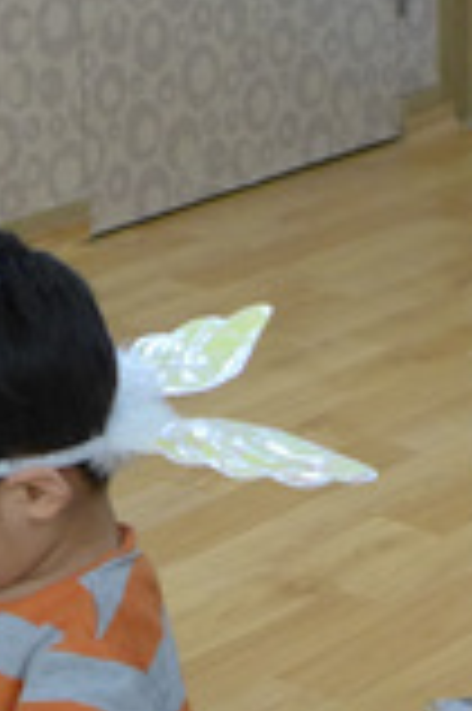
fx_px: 3075
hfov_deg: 8.8
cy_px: 459
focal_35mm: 156
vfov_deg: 13.2
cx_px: 288
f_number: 1.7
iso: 250
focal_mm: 7.3
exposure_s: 1/160
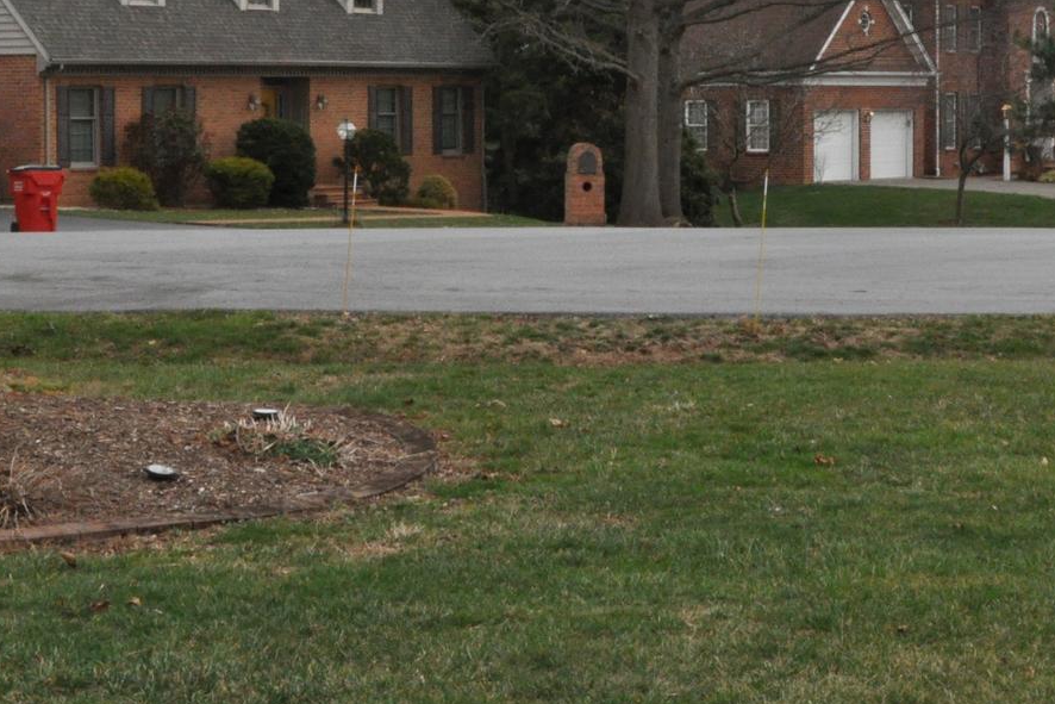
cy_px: 138
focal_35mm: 90
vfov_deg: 15.1
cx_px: 633
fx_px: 2638
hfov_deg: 22.6
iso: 1600
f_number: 25
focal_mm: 26
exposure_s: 1/200
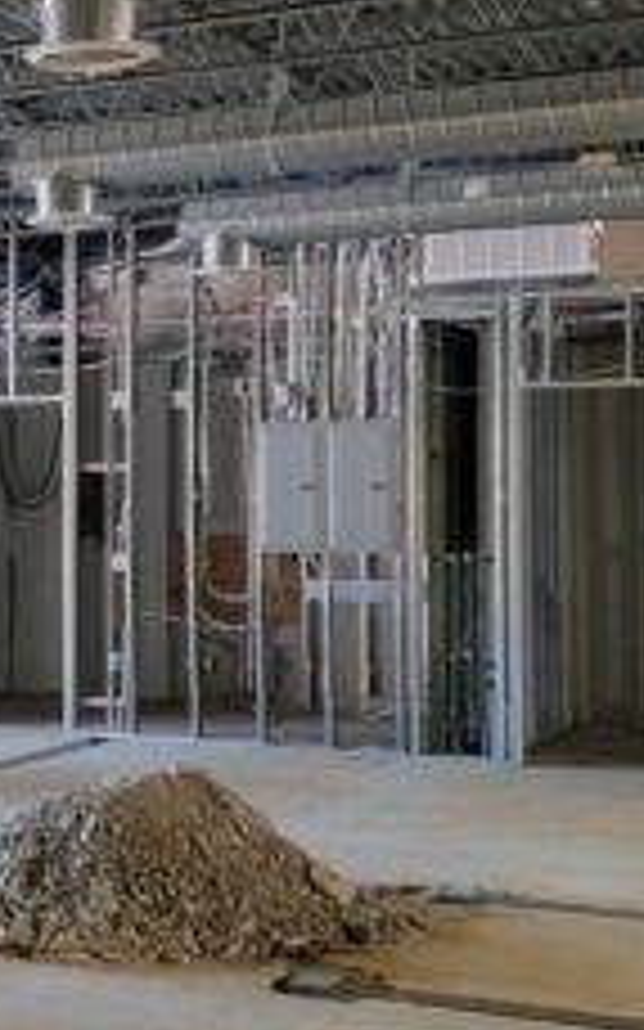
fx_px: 2079
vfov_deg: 27.8
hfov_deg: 16.1
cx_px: -336
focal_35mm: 74
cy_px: 432
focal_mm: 6.7
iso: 320
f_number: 1.8
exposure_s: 1/120
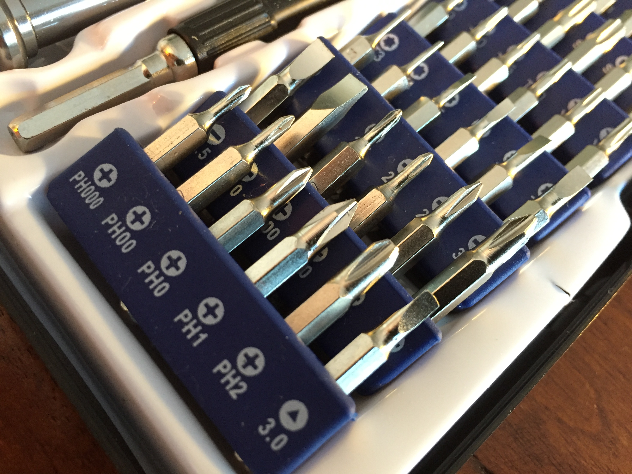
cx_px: 316
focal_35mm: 29
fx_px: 529
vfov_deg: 48.2
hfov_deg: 61.7
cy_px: 237
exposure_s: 1/15
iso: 250
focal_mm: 4.15
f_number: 2.2
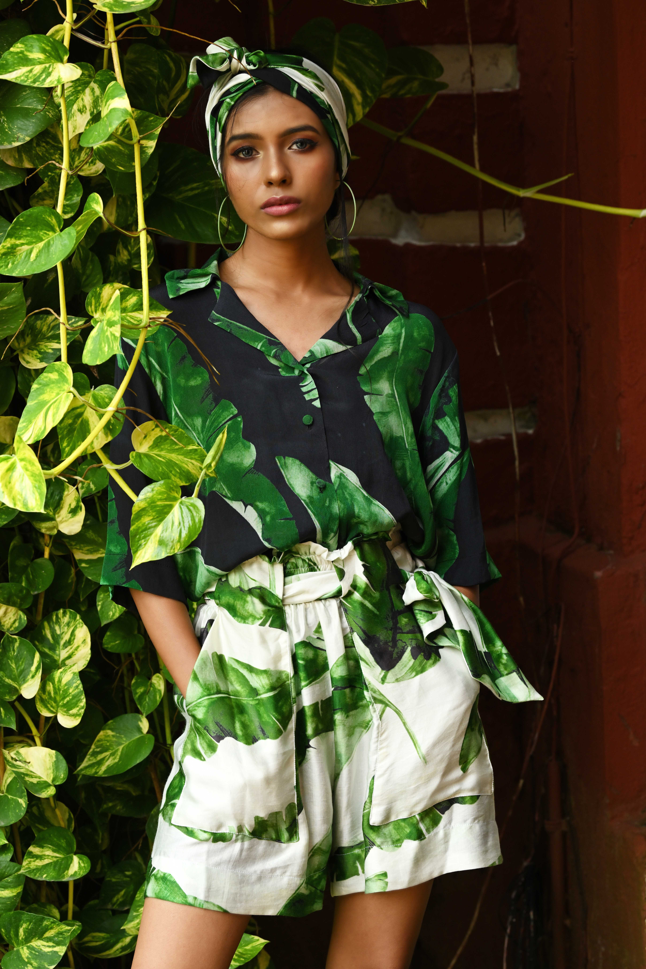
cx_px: 323
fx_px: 2826
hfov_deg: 13.0
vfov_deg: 19.5
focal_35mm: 105
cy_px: 484
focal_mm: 105
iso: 500
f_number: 6.3
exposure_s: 1/320
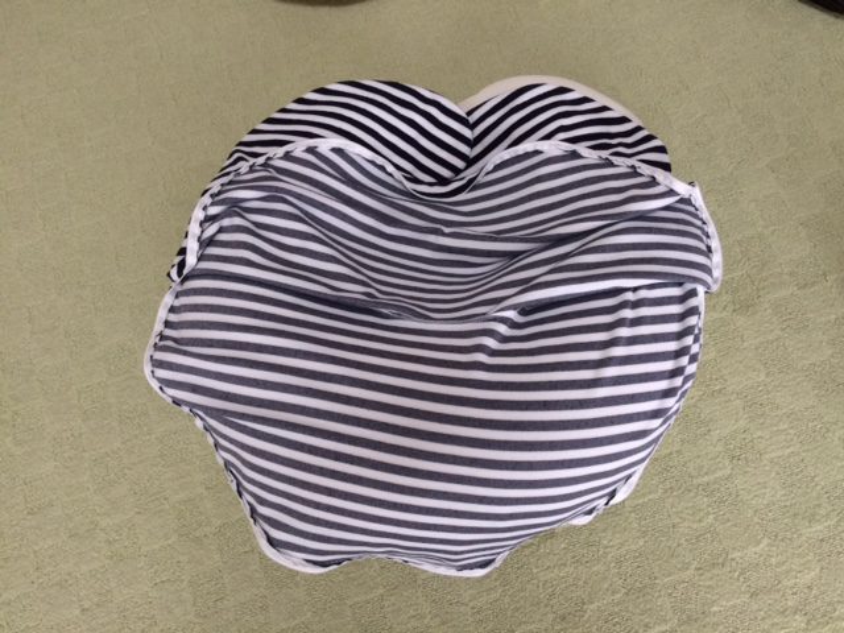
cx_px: 422
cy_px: 316
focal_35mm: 29
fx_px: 707
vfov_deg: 48.2
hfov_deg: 61.7
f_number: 2.2
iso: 50
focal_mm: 4.15
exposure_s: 1/30
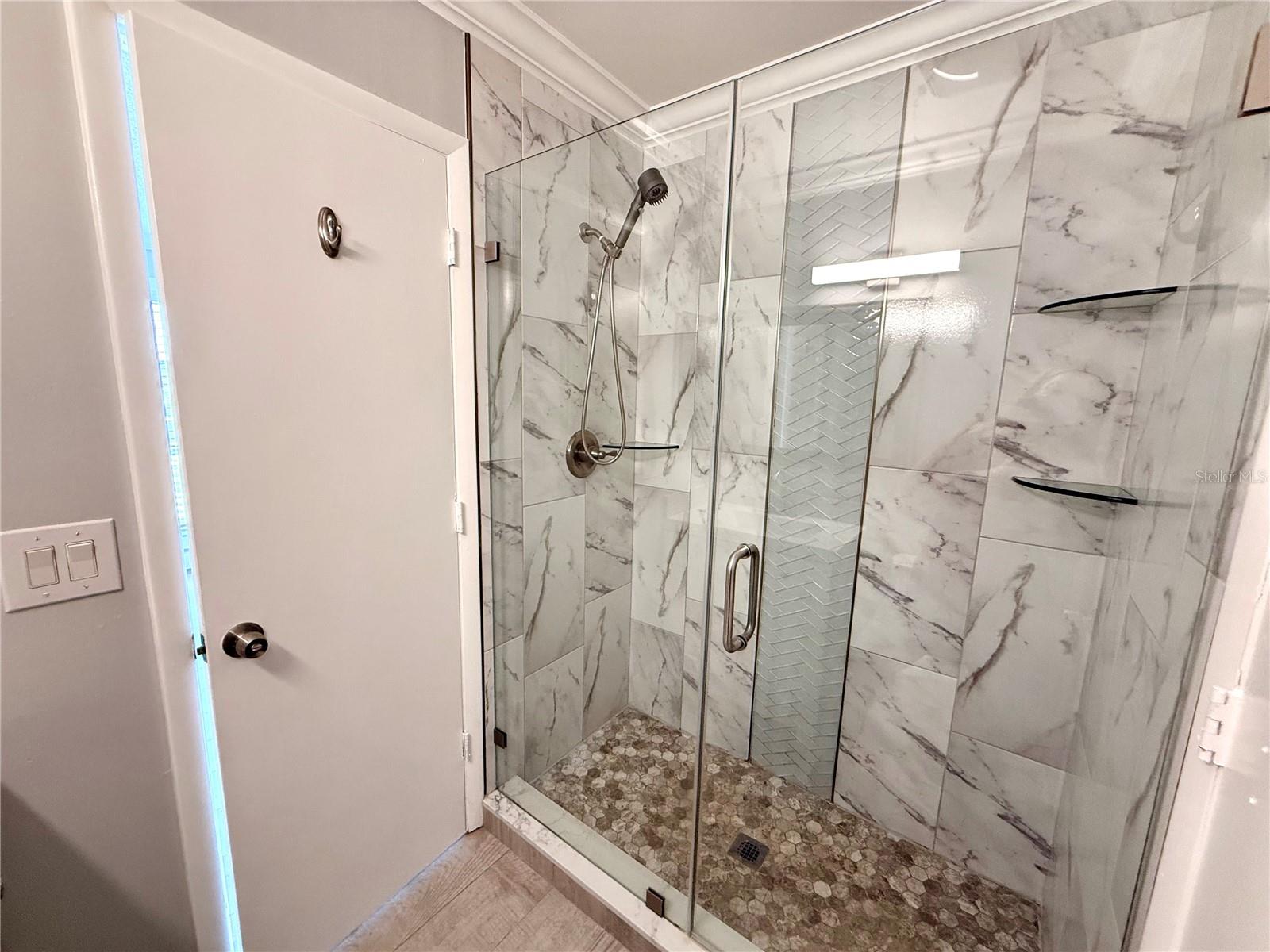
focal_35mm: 14
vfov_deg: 85.7
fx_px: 514
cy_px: 476
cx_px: 635
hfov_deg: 102.1
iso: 320
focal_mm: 2.22
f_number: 2.2
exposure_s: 1/120
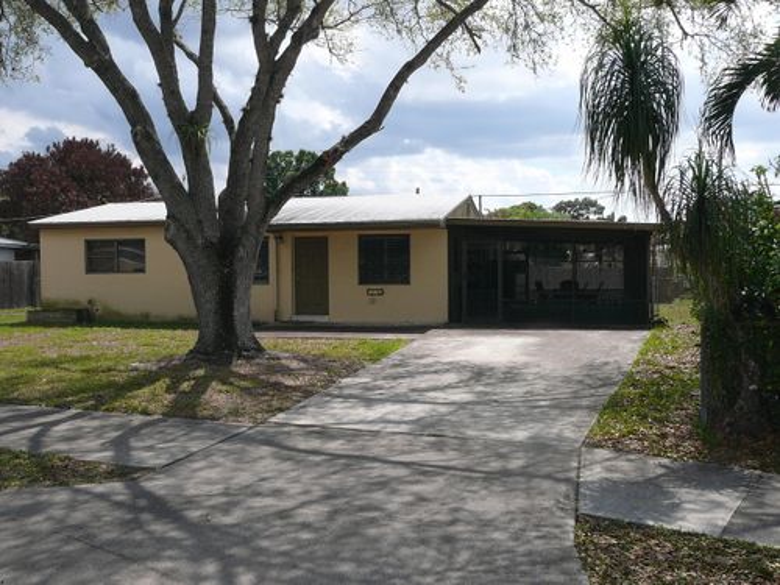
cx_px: 390
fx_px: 789
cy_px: 292
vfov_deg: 40.7
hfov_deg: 52.6
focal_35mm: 35
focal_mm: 5.2
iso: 80
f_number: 5
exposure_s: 1/400
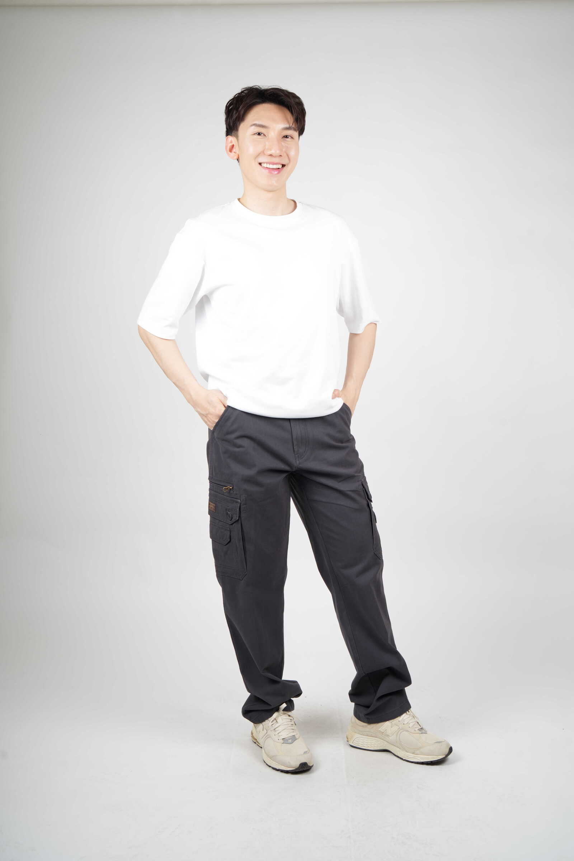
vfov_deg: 50.7
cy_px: 430
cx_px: 287
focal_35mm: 38
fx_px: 909
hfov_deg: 35.1
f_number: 9
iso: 125
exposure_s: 1/160
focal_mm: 38
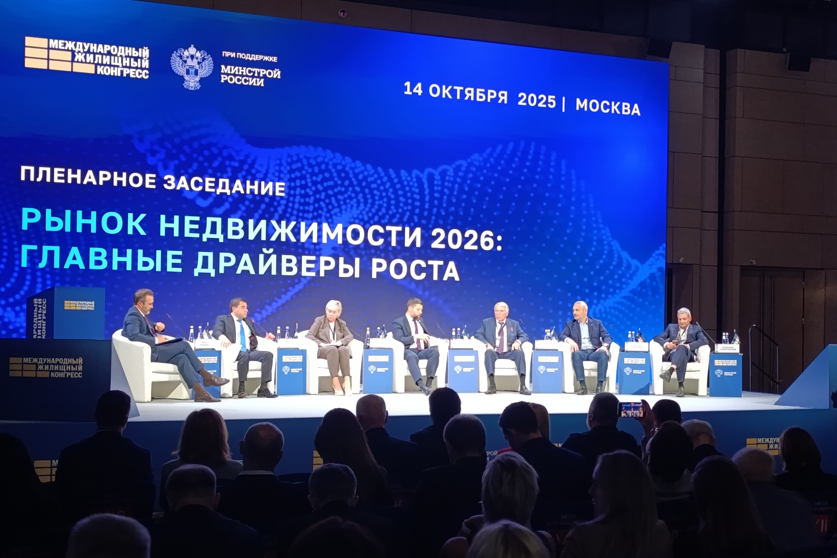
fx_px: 1116
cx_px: 418
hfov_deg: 41.1
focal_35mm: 48
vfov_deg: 28.1
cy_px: 314
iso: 800
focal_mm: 6.14
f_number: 1.6
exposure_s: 1/99.9
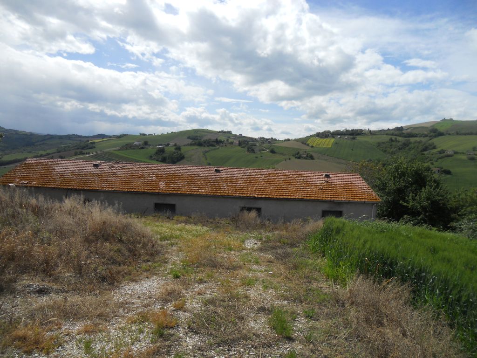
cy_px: 179
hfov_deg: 65.3
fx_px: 372
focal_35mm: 27
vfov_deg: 51.4
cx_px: 238
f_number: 3.2
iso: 80
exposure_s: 1/1500
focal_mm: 4.9
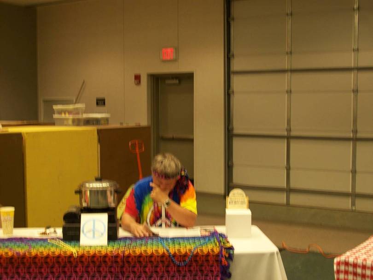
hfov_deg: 34.4
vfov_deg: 26.1
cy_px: 140
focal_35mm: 56
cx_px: 186
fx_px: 603
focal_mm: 9.4
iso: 80
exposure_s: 1/15.6
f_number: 3.4
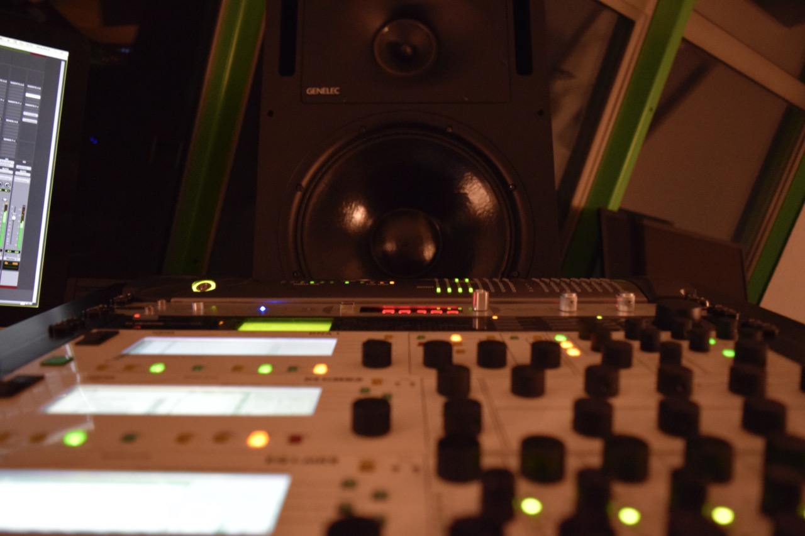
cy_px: 268
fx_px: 604
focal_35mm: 27
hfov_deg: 67.4
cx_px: 402
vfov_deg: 47.9
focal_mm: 18
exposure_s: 1/25
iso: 3200
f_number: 3.5
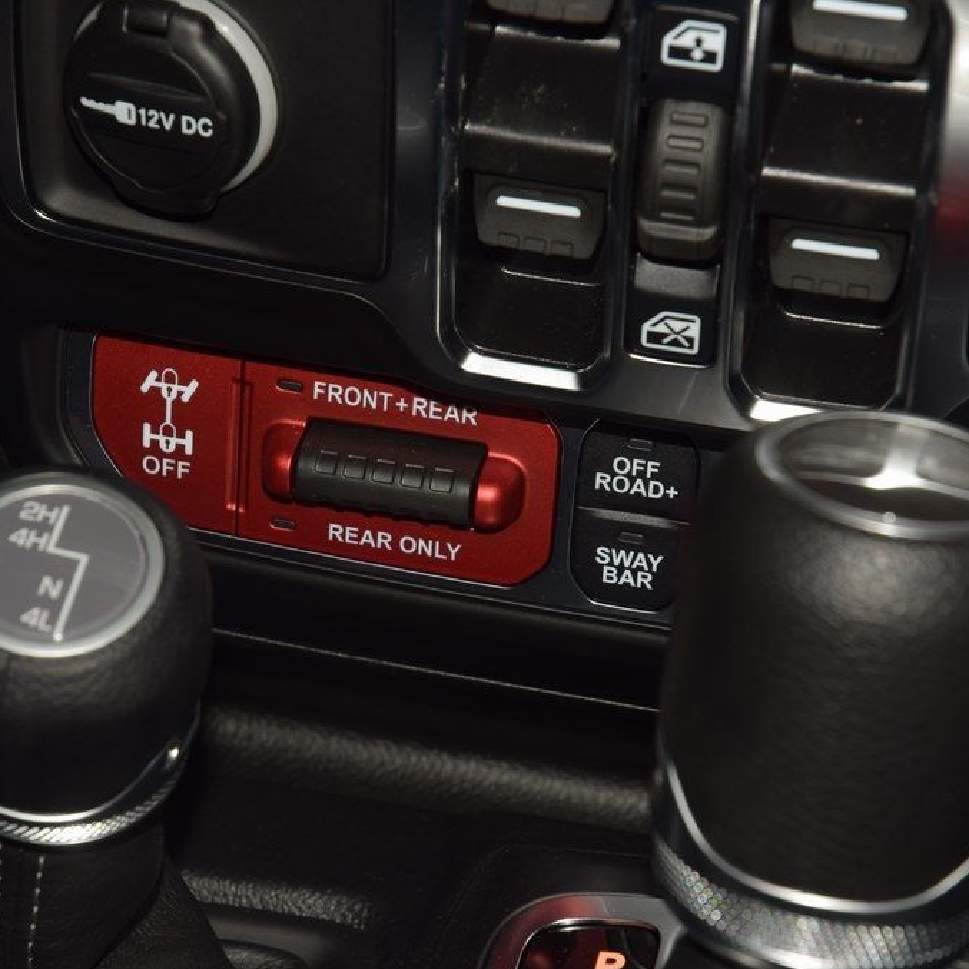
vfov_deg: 12.9
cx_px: 428
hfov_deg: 12.9
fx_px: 4275
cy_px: 483
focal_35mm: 135
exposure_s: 1/125
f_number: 8
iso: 100
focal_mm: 70
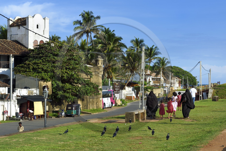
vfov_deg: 14.4
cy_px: 76
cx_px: 113
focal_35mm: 95
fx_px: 596
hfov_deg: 21.5
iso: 200
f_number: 10
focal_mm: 95
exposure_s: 1/400
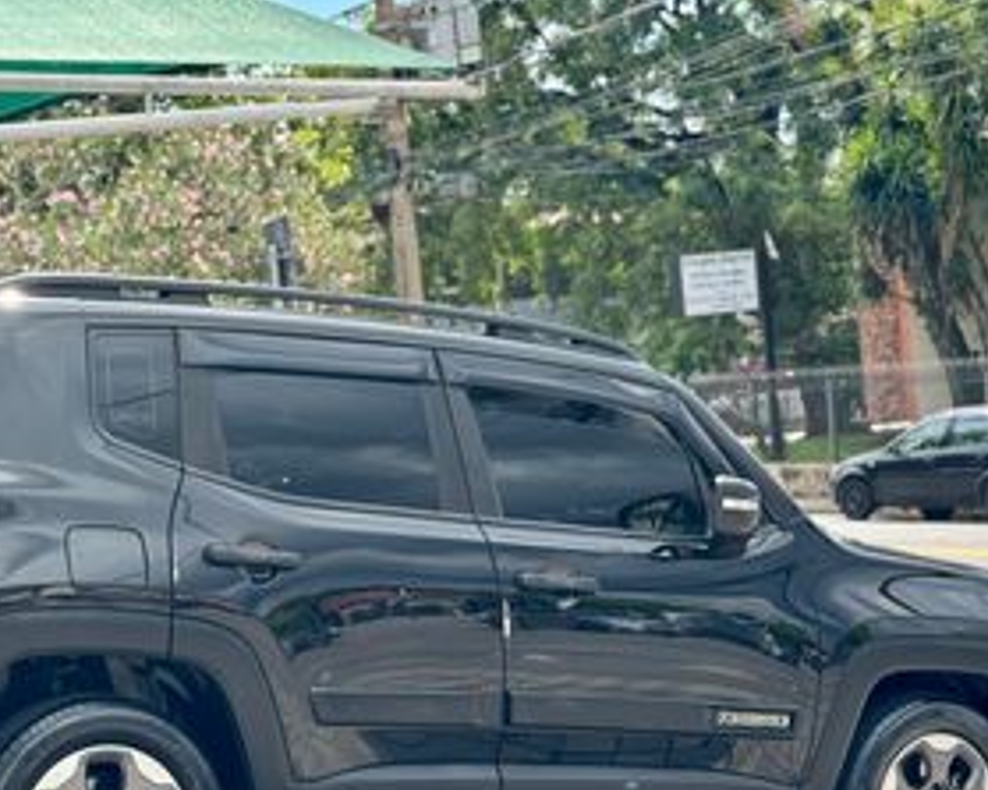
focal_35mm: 79
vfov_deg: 19.3
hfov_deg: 24.0
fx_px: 2309
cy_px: 546
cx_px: 322
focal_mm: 6.76
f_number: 1.78
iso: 64
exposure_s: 1/939
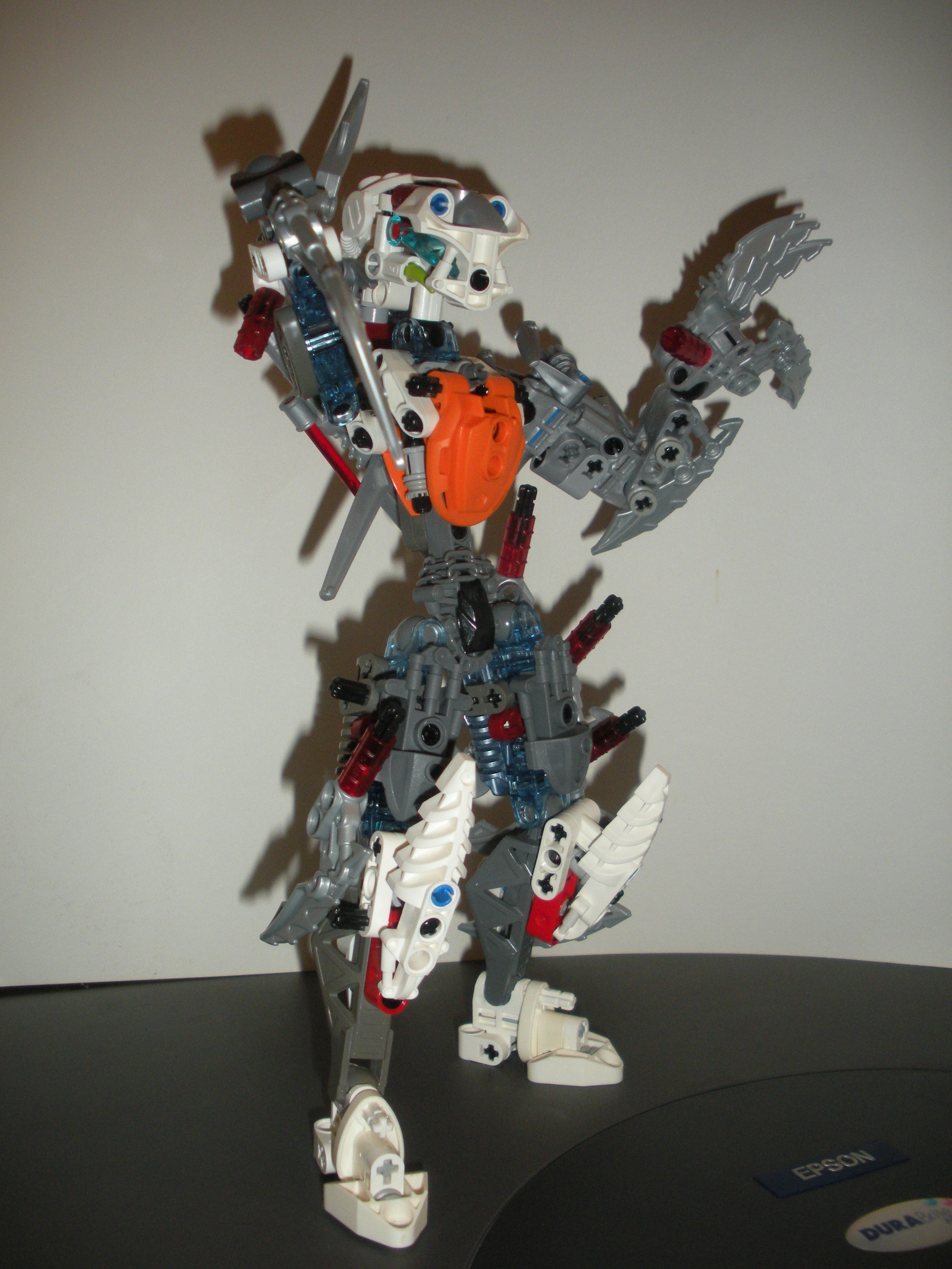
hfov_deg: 40.7
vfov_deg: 52.6
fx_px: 1283
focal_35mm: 35
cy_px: 634
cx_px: 476
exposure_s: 1/60
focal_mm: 6.3
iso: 200
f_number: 3.5
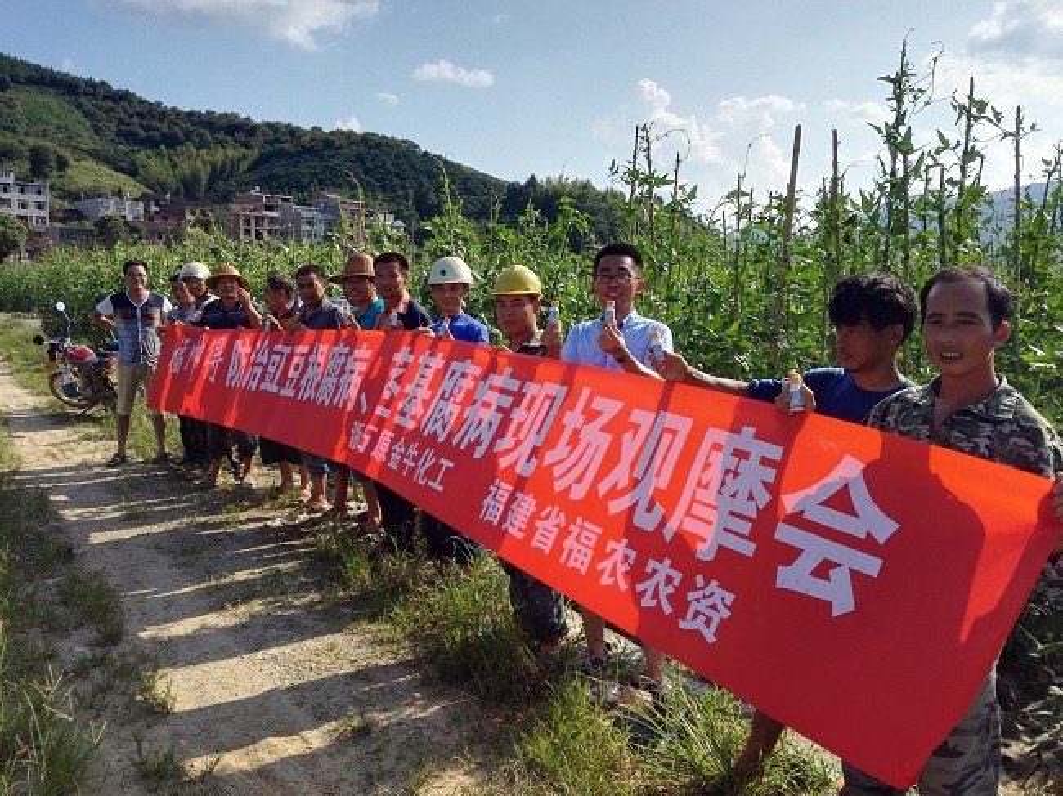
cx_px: 532
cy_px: 398
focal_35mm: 29
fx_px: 890
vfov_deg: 48.2
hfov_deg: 61.7
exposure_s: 1/1890
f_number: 2
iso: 100
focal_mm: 3.8
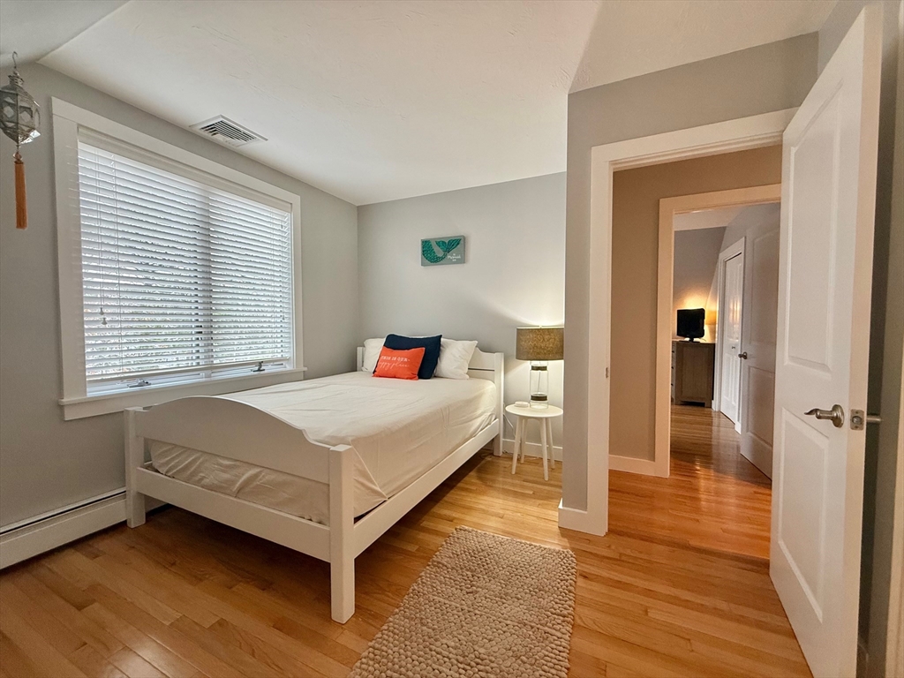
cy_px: 339
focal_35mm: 14
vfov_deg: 85.7
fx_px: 366
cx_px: 452
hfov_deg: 102.1
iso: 200
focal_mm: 2.22
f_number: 2.2
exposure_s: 1/60
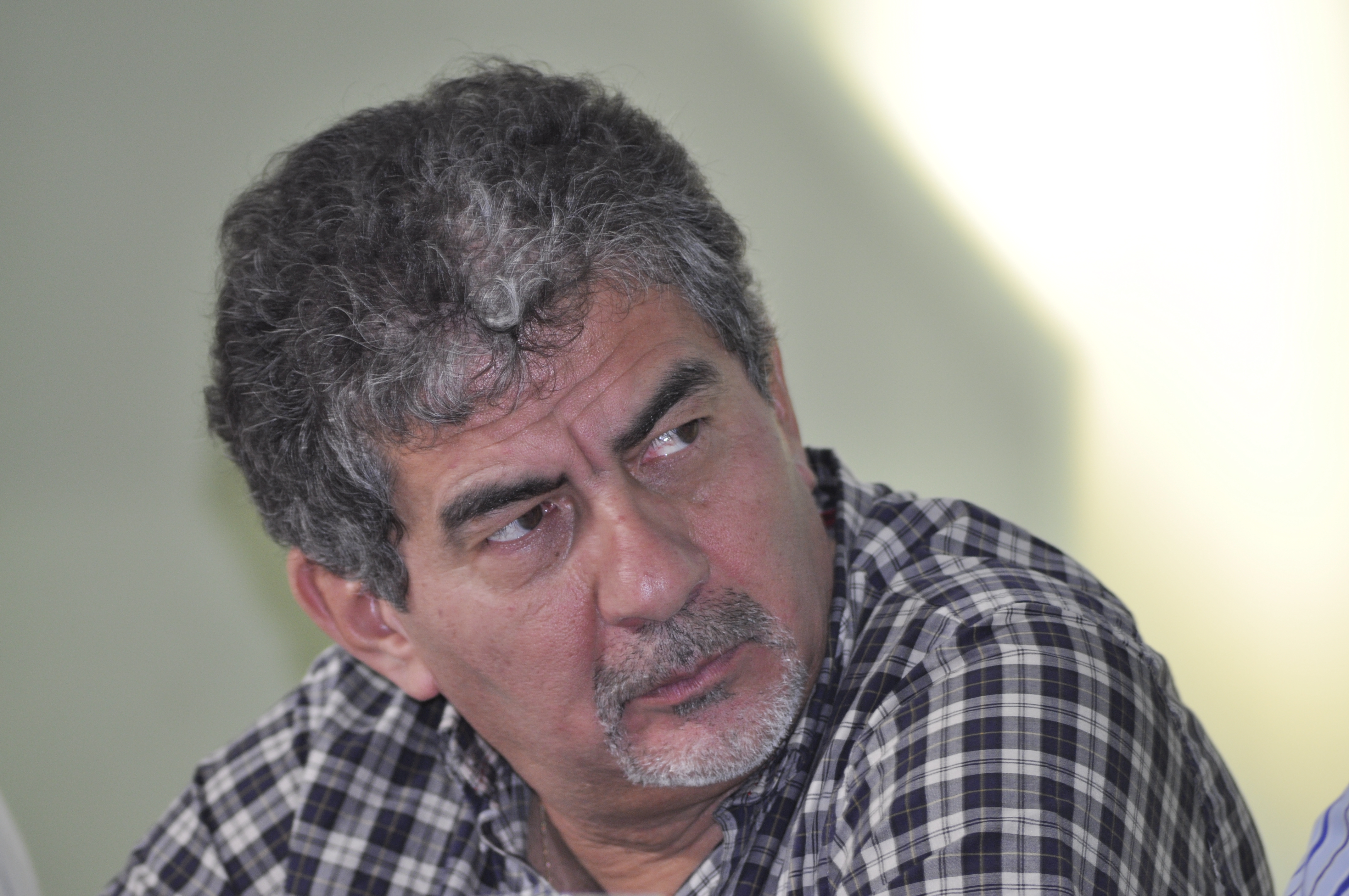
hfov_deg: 6.3
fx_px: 12351
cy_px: 448
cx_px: 674
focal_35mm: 330
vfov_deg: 4.2
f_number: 5
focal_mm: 220
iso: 450
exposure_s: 1/125
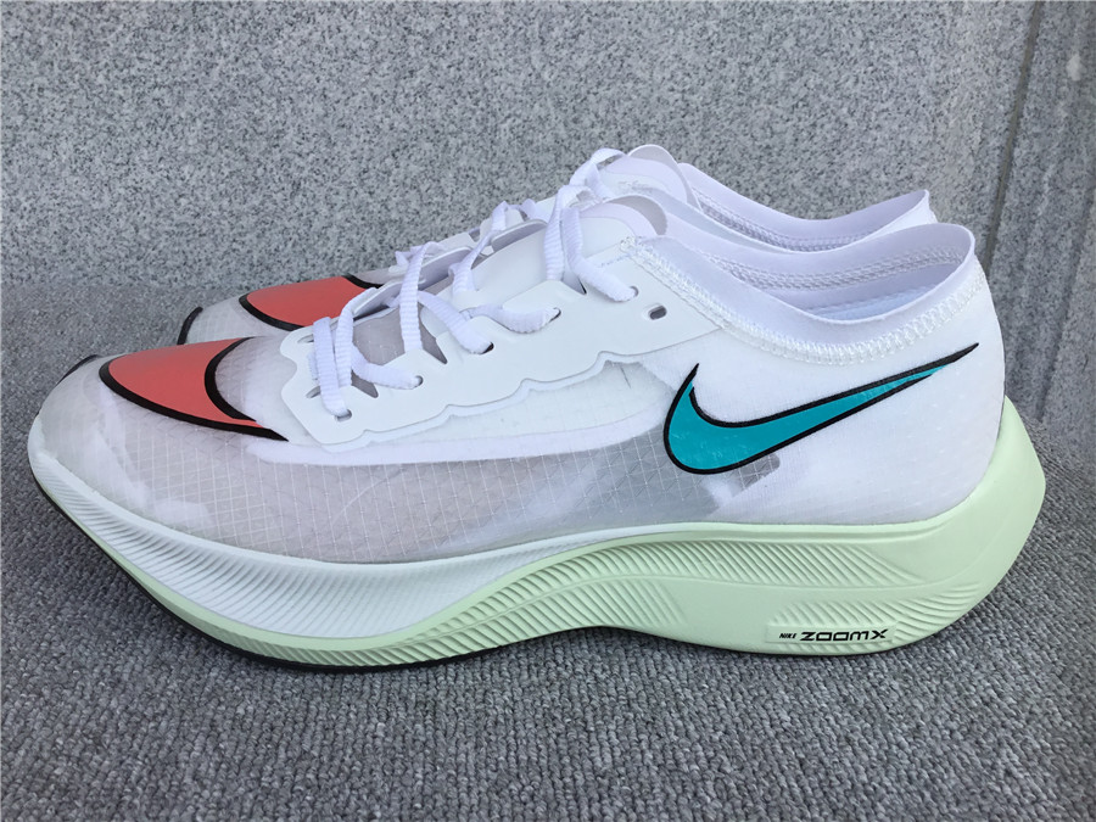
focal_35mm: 31
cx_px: 548
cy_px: 411
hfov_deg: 58.4
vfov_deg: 45.4
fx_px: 982
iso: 25
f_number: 2.4
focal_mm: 3.3
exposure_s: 1/622
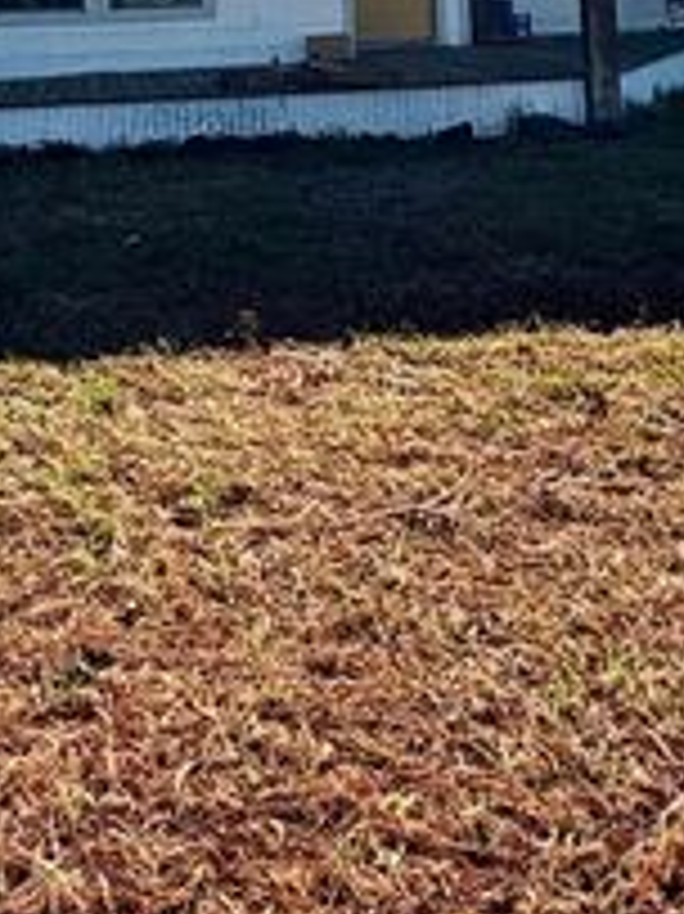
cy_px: -119
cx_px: 234
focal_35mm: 46
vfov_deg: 34.8
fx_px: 1213
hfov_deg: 31.3
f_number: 2.2
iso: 64
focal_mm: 2.22
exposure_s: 1/3247
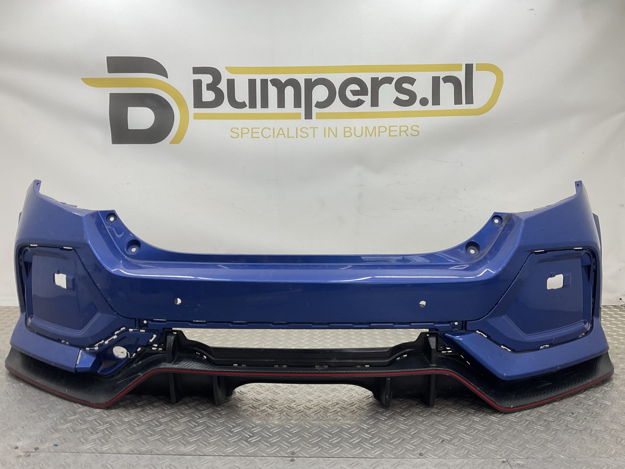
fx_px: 524
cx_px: 312
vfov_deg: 48.2
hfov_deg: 61.7
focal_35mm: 29
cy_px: 234
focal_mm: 3
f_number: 1.8
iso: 25
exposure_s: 1/120
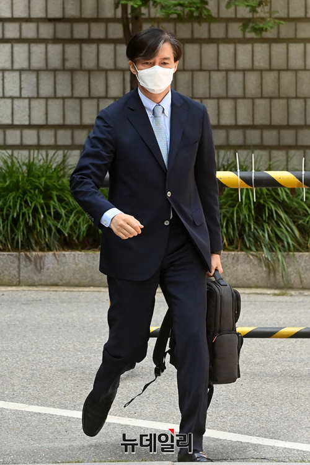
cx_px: 155
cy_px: 232
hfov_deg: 7.4
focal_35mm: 185
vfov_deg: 11.1
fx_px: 2389
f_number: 5
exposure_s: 1/800
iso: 2000
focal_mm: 185
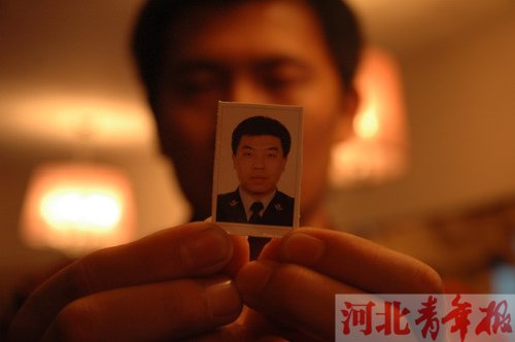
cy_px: 171
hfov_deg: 22.6
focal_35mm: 90
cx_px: 258
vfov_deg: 15.1
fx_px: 1286
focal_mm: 60
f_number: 4.5
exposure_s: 1/13
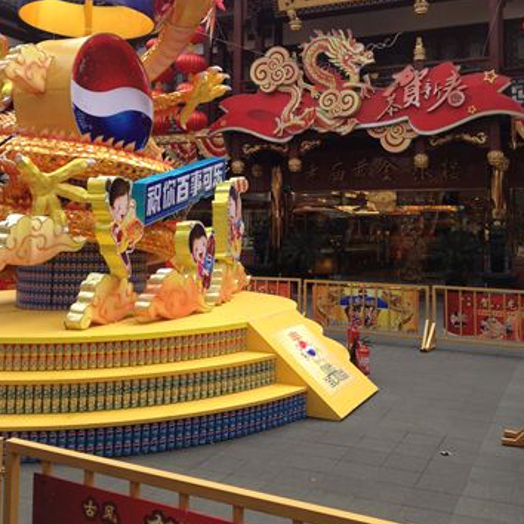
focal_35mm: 42
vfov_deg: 39.5
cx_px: 265
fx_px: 719
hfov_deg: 40.0
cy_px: 173
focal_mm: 4.28
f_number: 2.4
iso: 64
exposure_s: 1/391
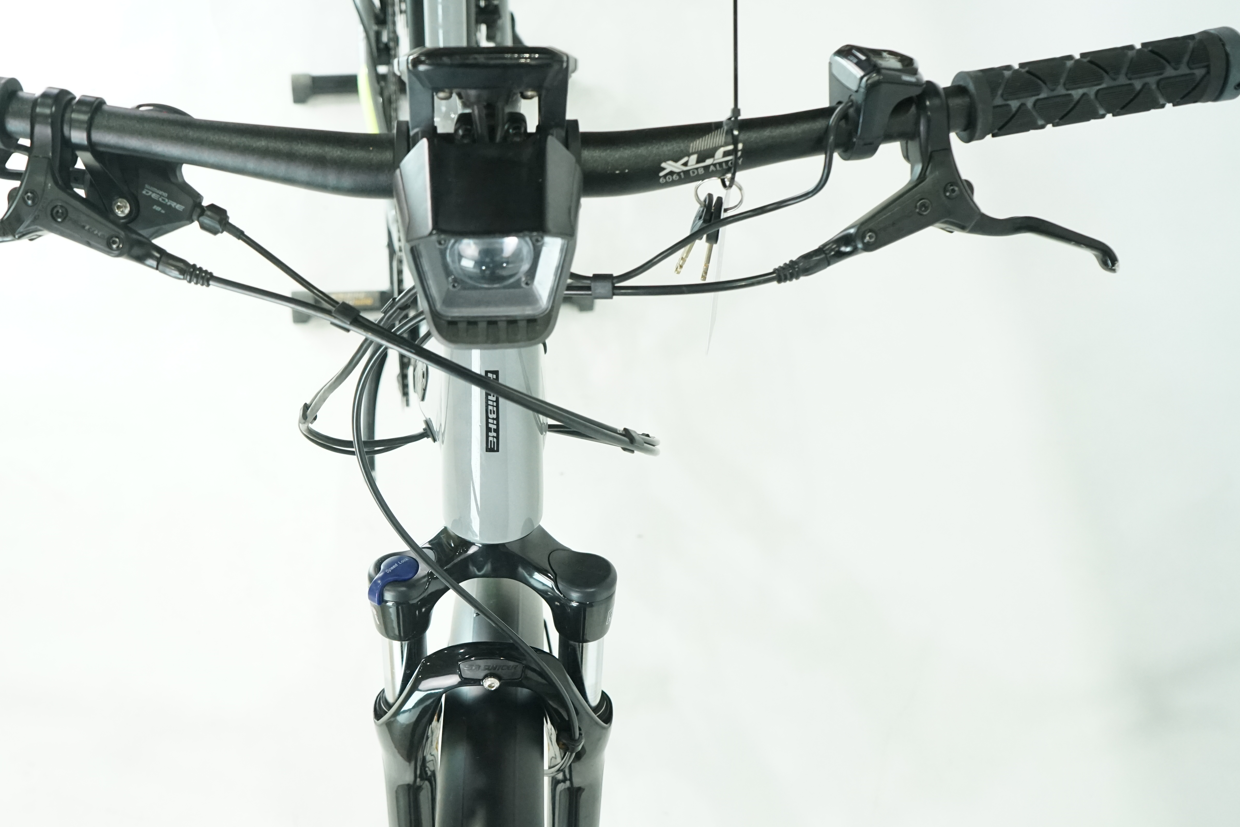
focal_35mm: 40
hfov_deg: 48.1
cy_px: 509
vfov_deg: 33.3
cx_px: 487
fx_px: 1378
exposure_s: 1/200
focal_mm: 32
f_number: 5.6
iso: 3200
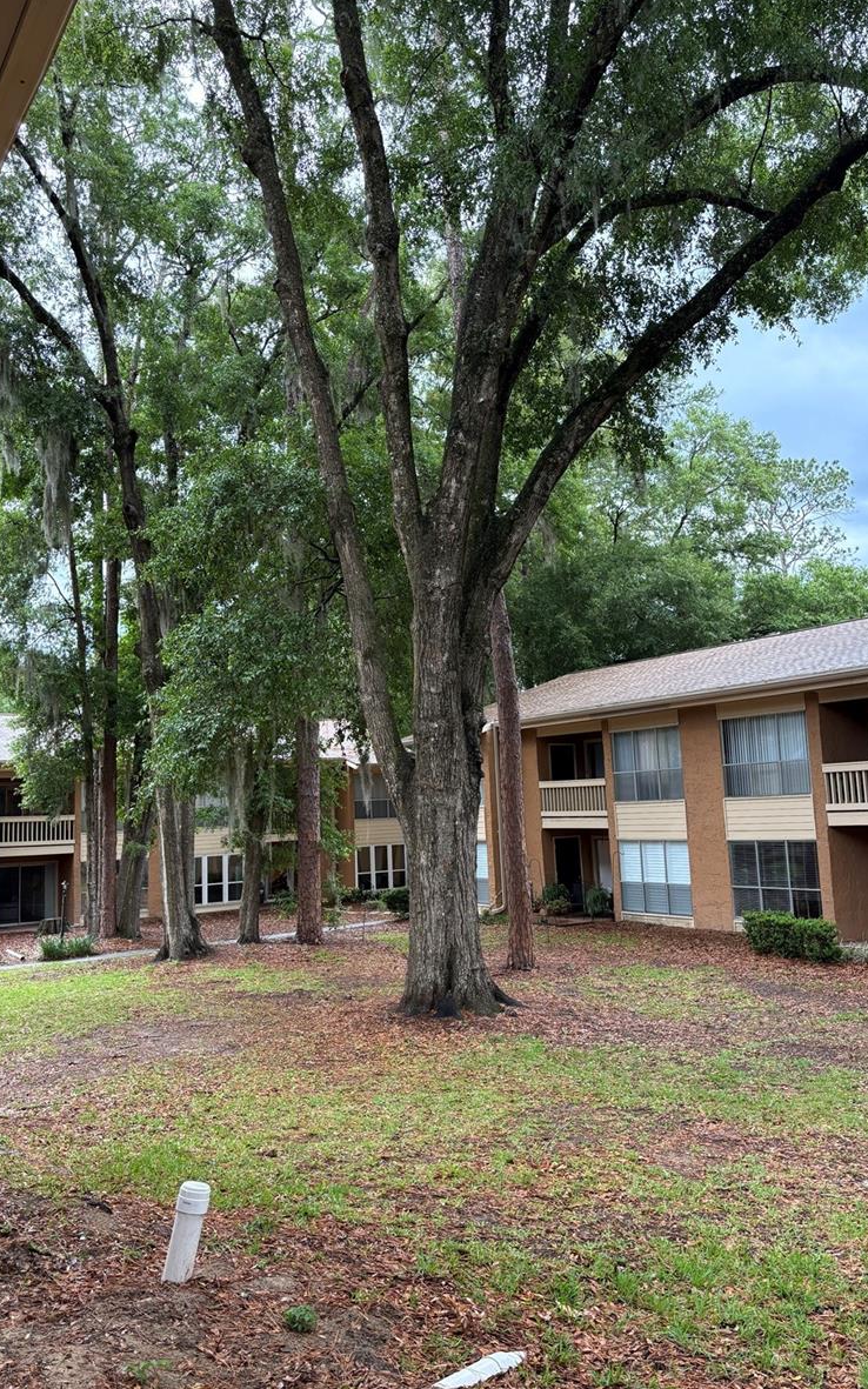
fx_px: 1060
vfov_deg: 66.5
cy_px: 685
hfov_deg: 44.5
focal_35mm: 28
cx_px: 426
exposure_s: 1/101
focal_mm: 5.96
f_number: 1.6
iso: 125
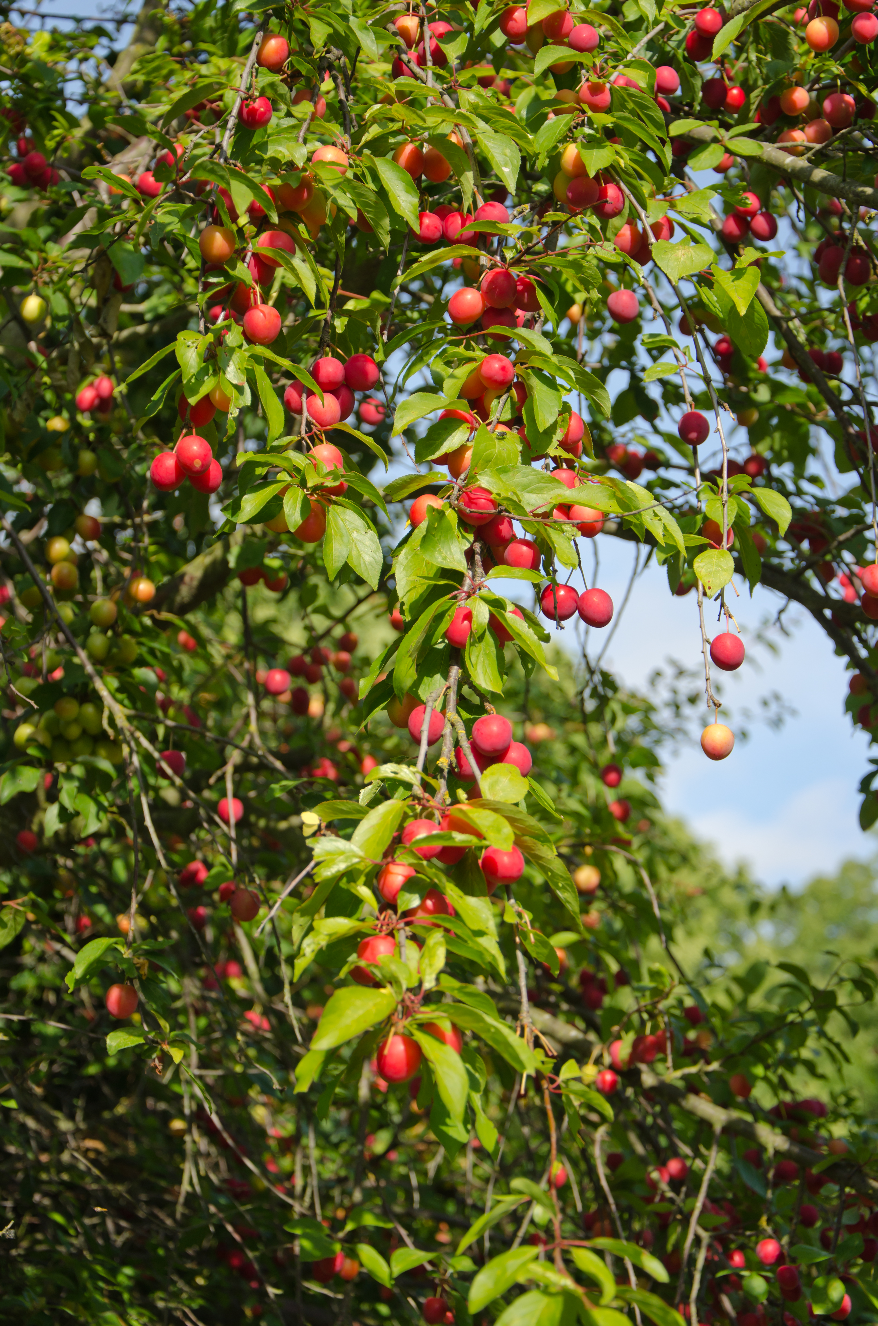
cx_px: 439
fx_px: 2646
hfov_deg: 18.8
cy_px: 663
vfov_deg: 28.1
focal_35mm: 72
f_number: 4.8
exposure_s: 1/500
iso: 100
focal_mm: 48
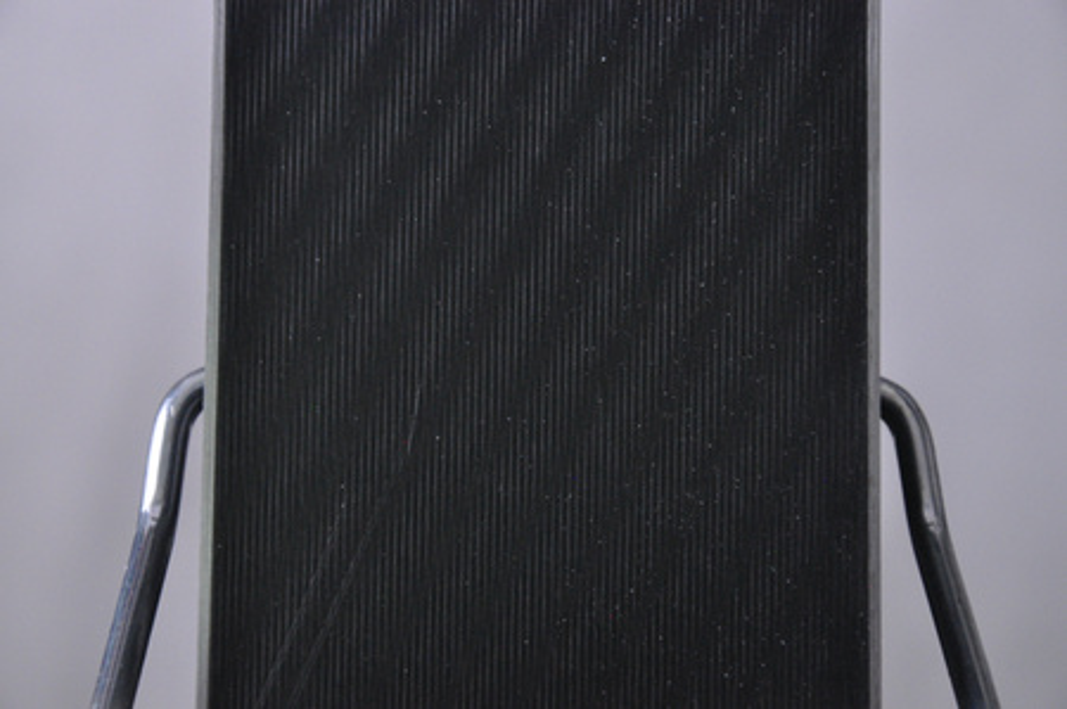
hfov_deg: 13.1
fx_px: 4663
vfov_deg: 8.7
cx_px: 534
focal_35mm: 158
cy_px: 354
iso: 3200
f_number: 9.5
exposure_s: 1/125
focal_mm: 105
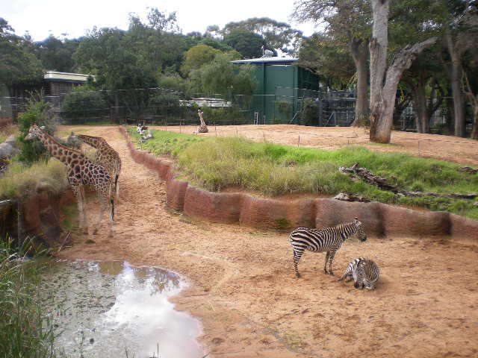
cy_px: 179
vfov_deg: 37.7
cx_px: 239
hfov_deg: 49.0
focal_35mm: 38
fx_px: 525
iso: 50
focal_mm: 6.3
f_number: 3.1
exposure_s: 1/174
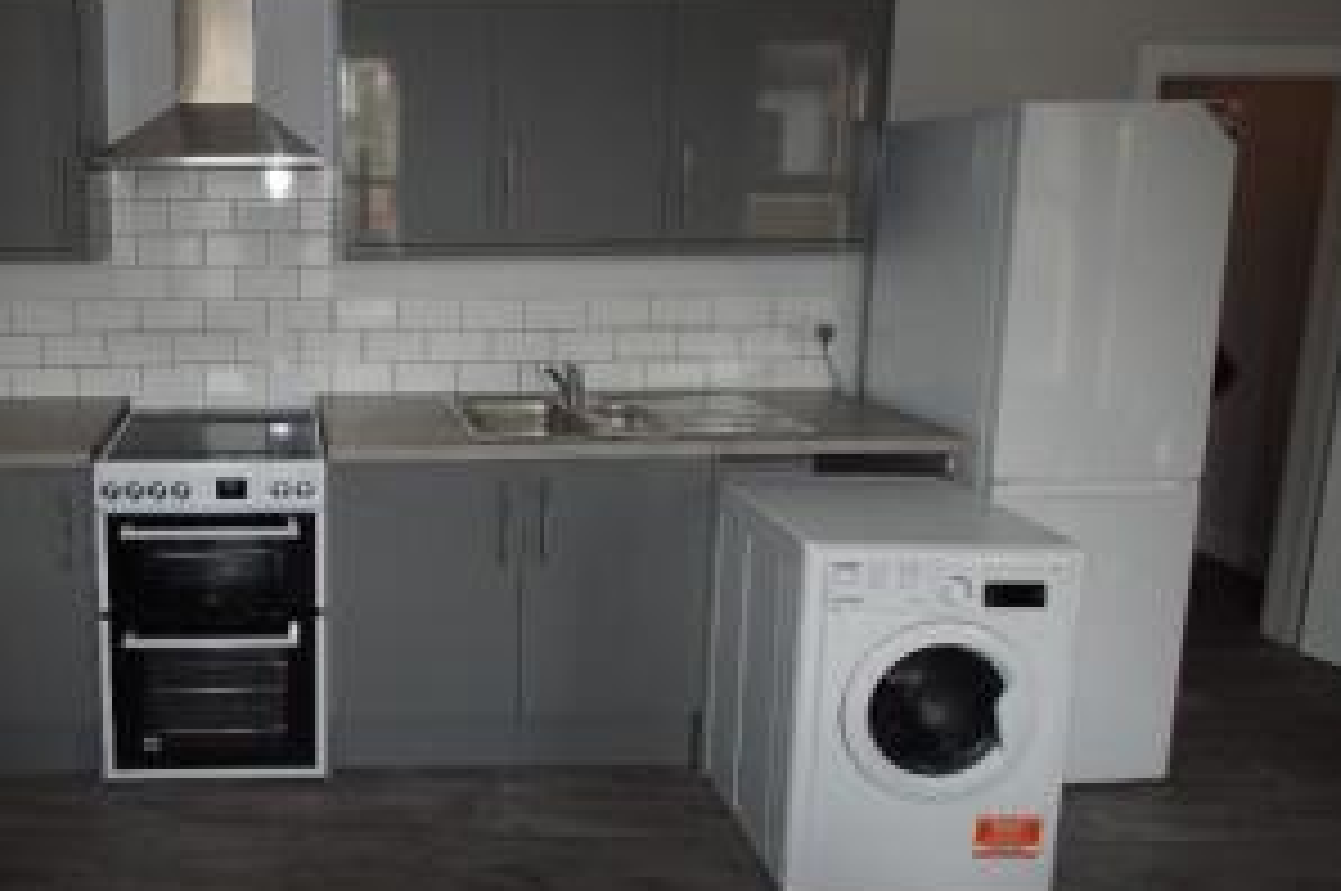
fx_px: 893
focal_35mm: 24
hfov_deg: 68.4
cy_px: 295
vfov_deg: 52.0
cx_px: 315
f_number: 4
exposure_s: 1/160
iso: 320
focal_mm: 10
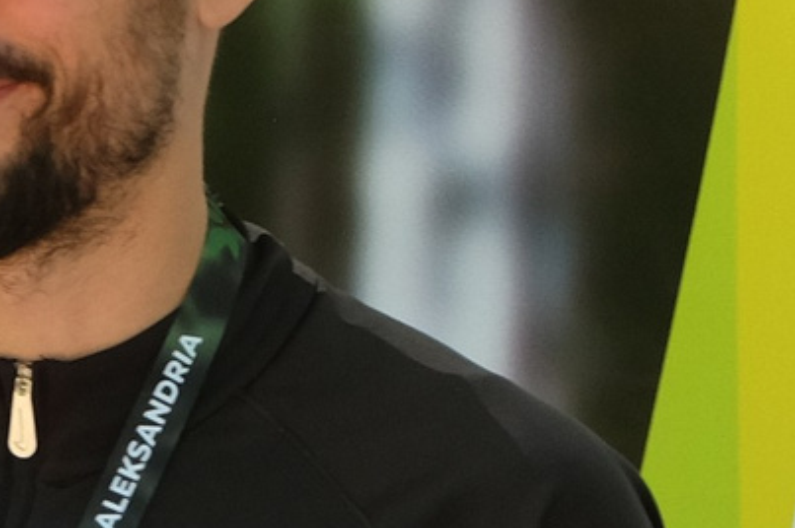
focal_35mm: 954
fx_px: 21050
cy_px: 1219
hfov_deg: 2.2
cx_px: -939
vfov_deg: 1.4
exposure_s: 1/160
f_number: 5.6
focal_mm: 100
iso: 400
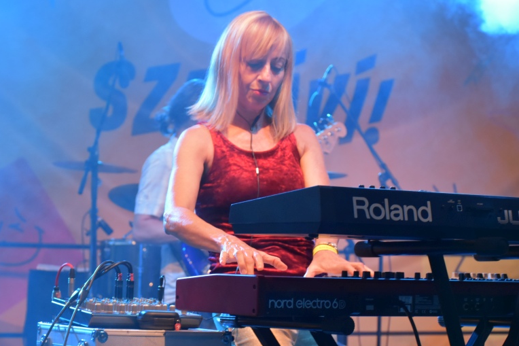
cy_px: 204
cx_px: 224
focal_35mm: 98
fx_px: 1412
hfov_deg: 20.8
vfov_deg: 14.0
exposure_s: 1/50
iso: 1600
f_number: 4.8
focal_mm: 52
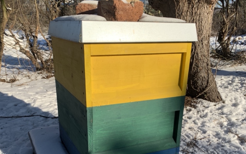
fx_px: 248
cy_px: 128
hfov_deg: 52.7
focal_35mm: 37
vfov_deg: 33.3
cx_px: 124
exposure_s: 1/2208
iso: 25
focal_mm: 4.25
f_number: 1.8
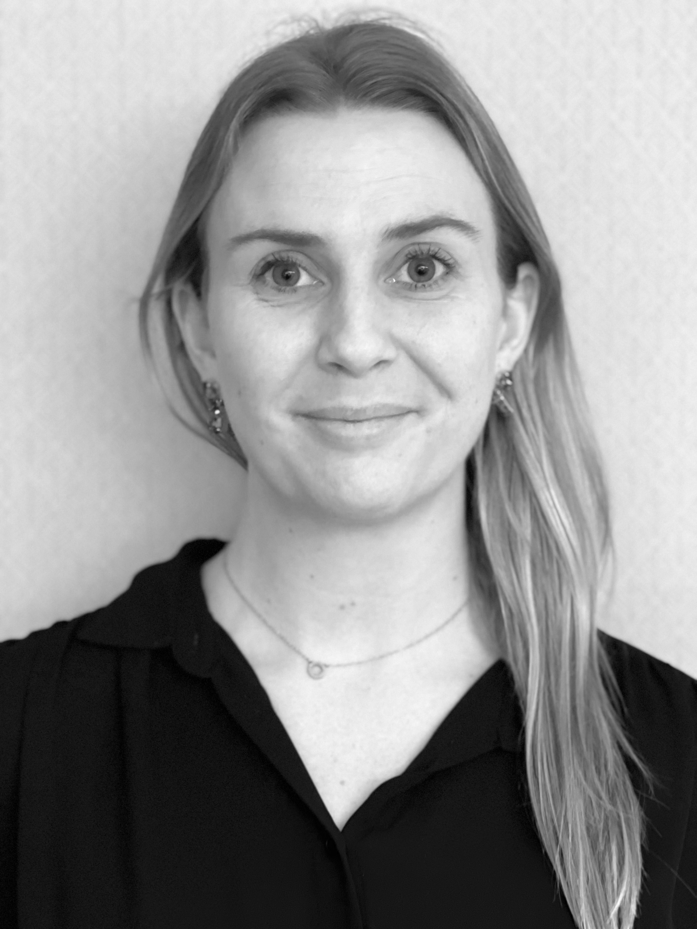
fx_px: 2067
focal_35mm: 77
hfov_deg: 19.1
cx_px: 348
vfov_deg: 25.3
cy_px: 464
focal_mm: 9
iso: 400
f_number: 2.8
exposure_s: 1/14
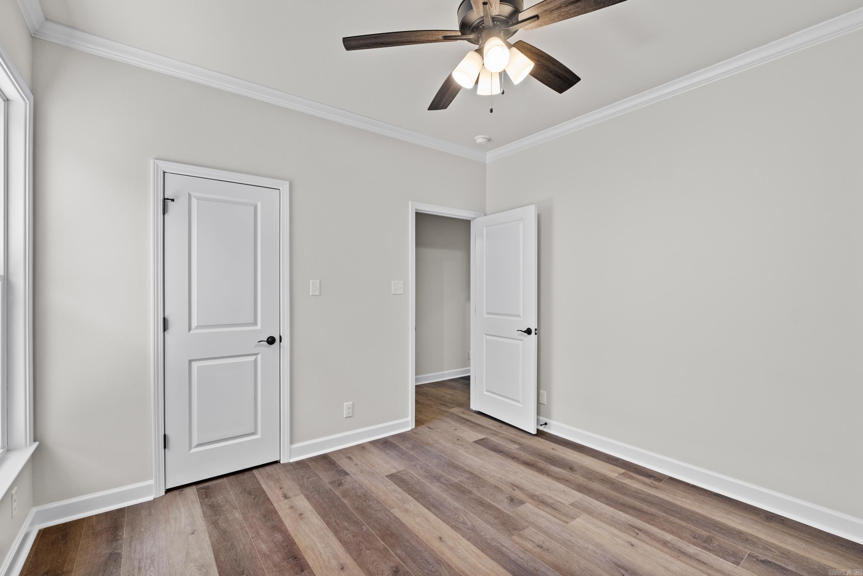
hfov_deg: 100.4
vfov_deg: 77.3
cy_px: 288
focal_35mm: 15
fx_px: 360
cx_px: 432
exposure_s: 1/1.25
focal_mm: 10
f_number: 7.1
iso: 200
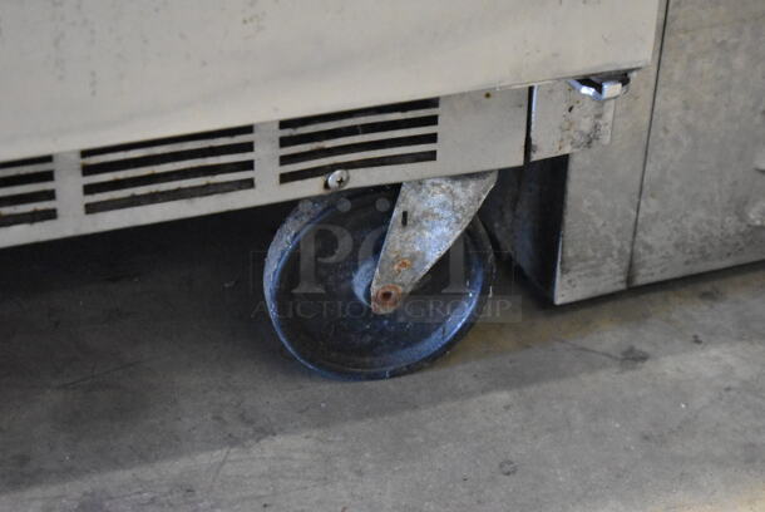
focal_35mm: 82
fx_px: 1755
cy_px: 256
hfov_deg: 24.6
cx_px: 382
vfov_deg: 16.6
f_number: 5.6
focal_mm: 55
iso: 12800
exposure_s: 1/100
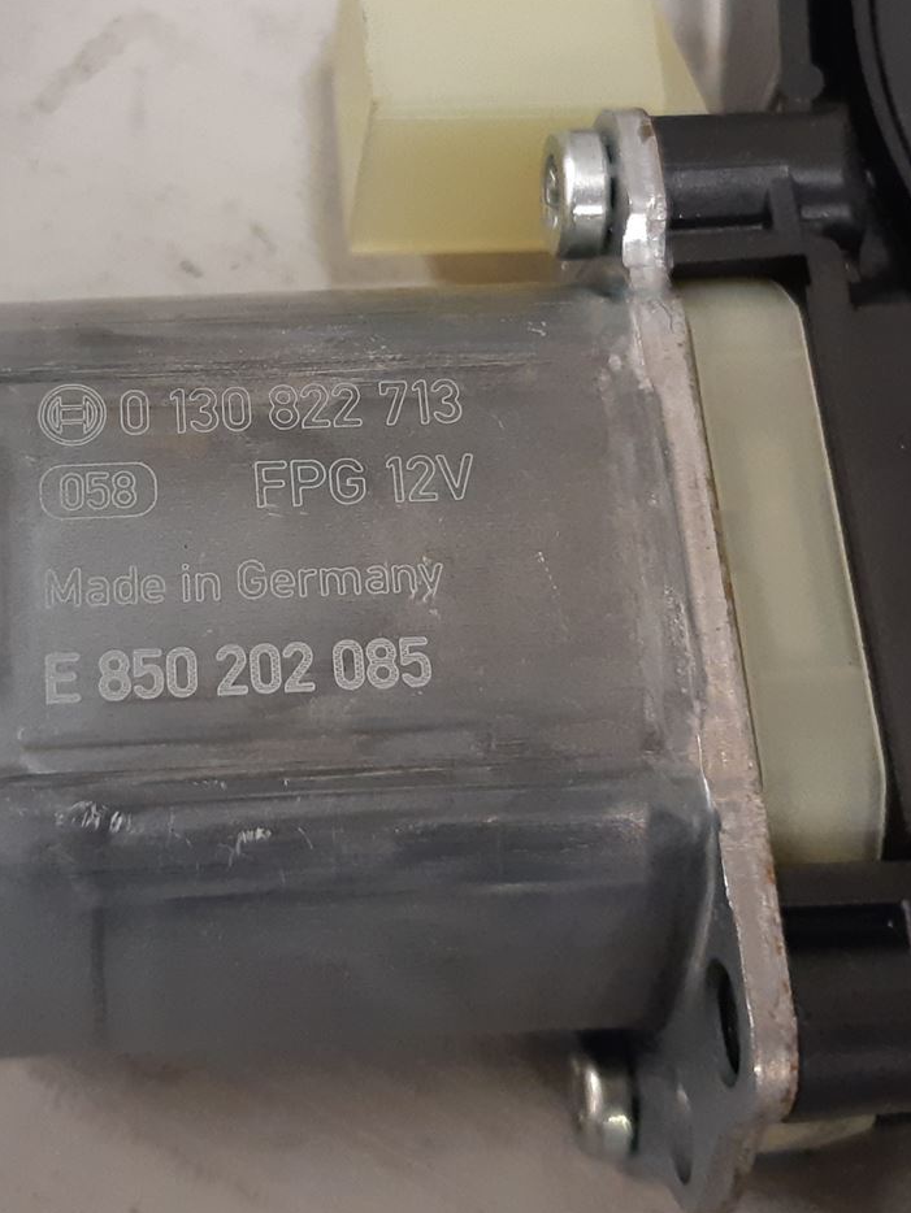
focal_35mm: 57
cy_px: 386
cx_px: 269
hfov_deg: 25.5
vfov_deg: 33.4
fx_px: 1999
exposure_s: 1/50
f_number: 1.7
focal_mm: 3.93
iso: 250
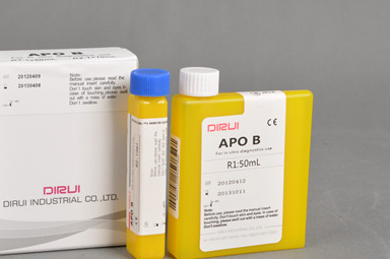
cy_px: 163
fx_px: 1471
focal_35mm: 136
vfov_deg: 10.1
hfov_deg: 15.1
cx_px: 131
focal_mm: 58
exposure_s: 1/125
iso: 200
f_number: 11
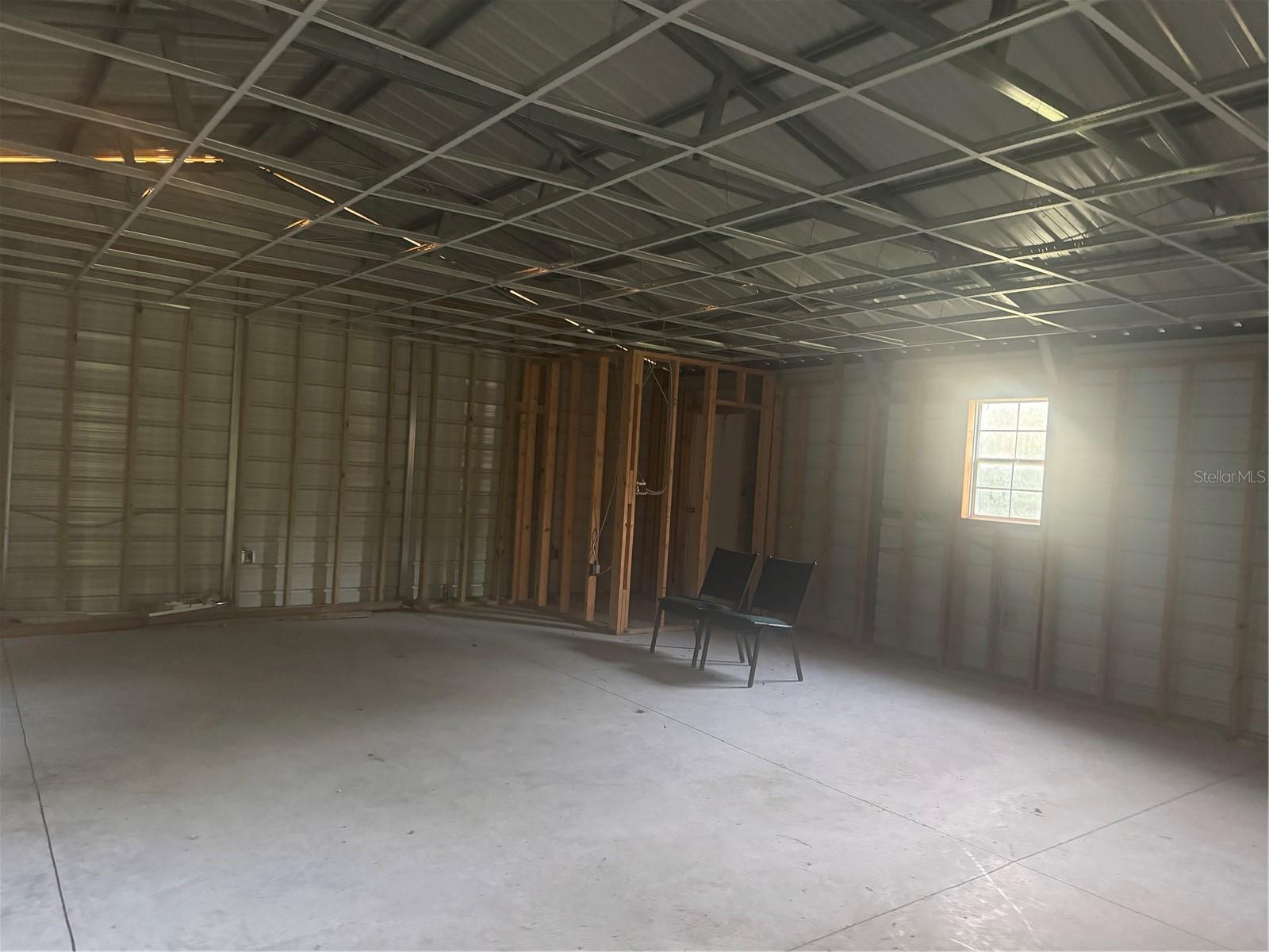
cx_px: 634
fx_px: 880
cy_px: 476
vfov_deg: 56.8
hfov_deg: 71.6
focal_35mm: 24
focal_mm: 6.76
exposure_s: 1/36
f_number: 1.78
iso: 1000
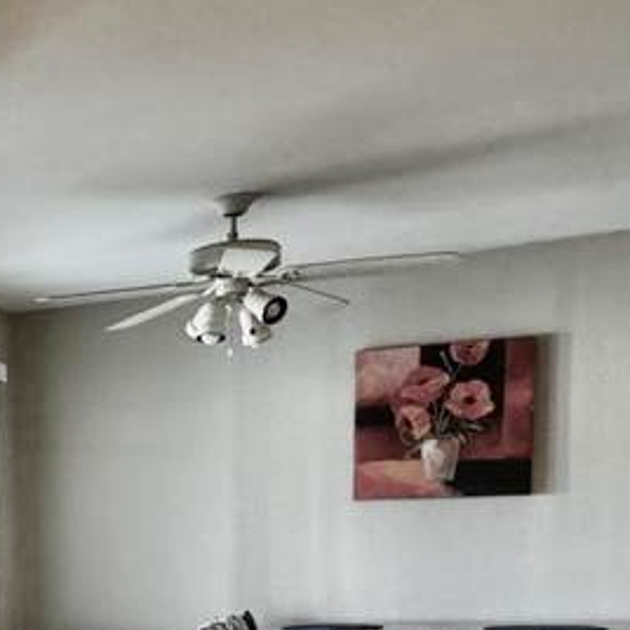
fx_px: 1215
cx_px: -294
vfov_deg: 27.4
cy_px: 628
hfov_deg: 23.7
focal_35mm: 59
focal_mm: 2.22
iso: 800
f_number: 2.2
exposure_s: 1/60
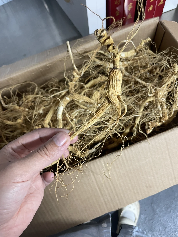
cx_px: 89
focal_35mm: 26
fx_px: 178
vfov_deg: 67.3
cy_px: 118
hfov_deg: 53.1
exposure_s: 1/50
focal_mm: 4.2
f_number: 1.6
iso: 125
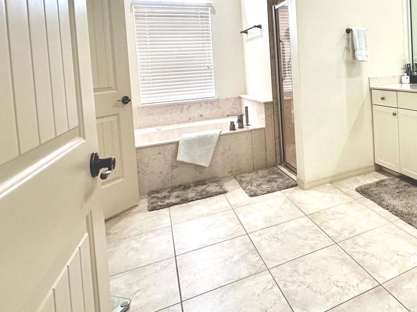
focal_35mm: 27
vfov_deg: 49.0
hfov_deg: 60.4
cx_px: 331
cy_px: 72
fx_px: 325
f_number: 2.2
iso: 160
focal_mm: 2.22
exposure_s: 1/120
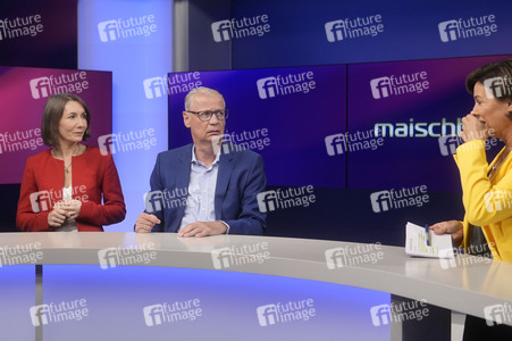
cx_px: 256
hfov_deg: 43.6
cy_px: 170
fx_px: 640
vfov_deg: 29.8
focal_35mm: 45
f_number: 2.2
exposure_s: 1/250
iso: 640
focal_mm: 30
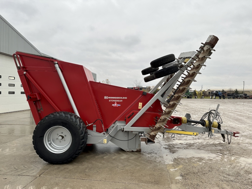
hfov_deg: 71.6
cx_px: 126
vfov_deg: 56.8
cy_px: 94
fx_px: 175
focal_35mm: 24
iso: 80
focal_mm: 6.86
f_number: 1.78
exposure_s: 1/467
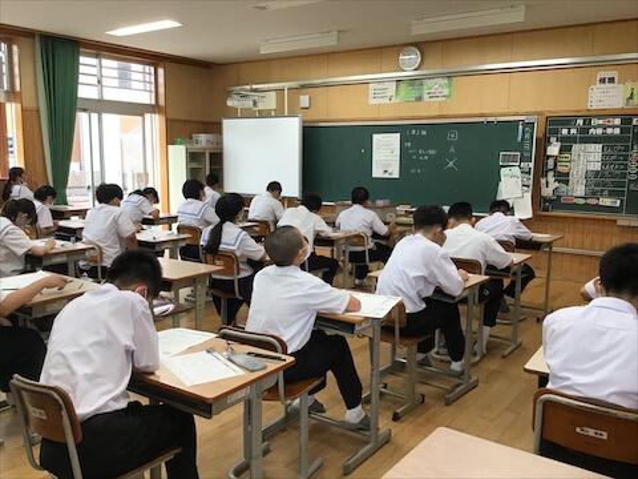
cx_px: 319
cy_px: 240
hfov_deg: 58.4
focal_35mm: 31
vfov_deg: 45.4
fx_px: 571
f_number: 2.4
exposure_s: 1/30
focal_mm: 3.3
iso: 25
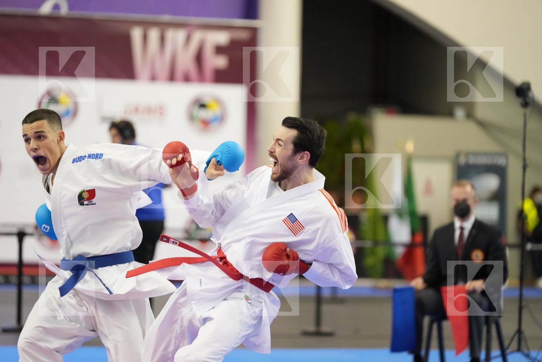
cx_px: 271
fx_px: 2364
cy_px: 181
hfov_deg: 13.1
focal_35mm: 157
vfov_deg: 8.7
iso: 4000
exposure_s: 1/1000
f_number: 2.8
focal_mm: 157
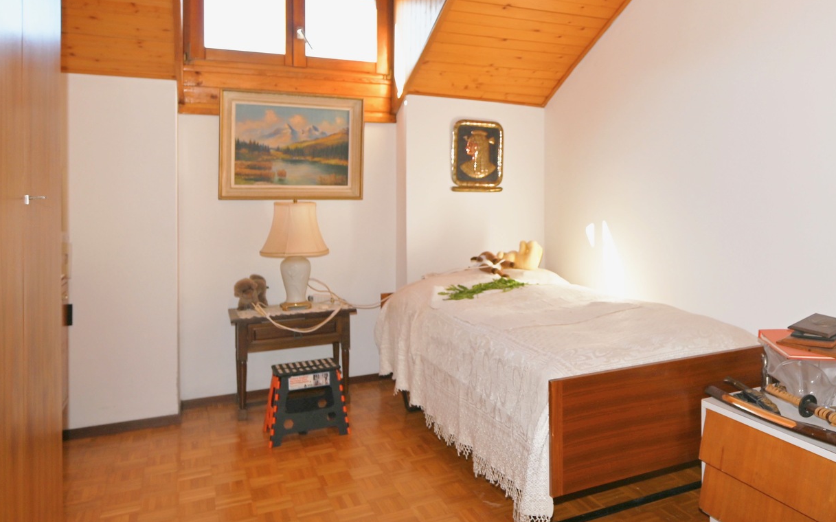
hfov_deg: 60.9
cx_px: 580
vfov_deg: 41.4
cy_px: 186
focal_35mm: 30
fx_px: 683
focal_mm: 14
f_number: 4
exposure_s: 1/60
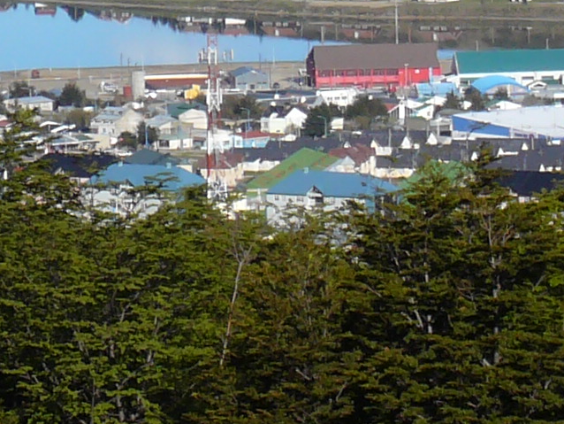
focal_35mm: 329
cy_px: -5
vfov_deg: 4.5
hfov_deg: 5.9
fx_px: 5362
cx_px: -474
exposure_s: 1/400
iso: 80
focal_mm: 12.2
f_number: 6.3
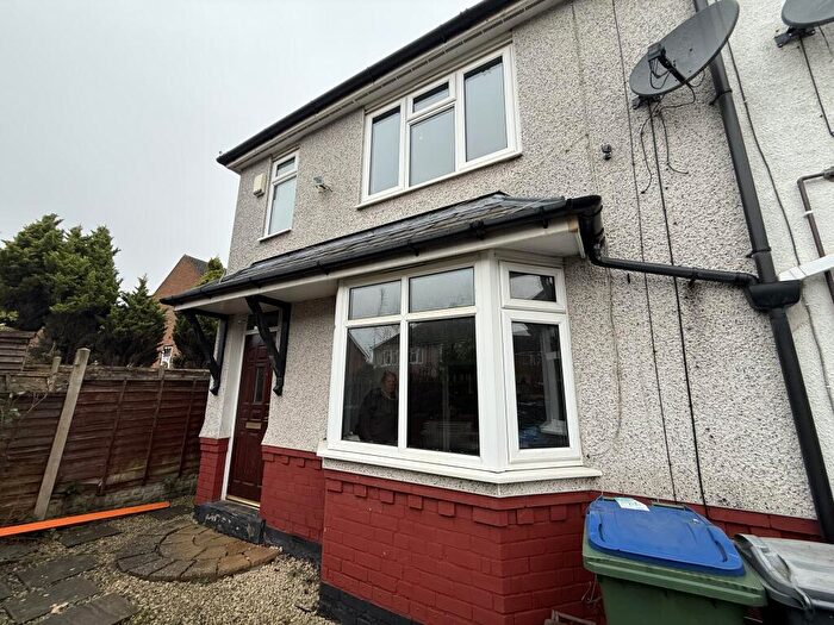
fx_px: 337
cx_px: 417
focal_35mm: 14
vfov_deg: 85.7
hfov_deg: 102.1
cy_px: 312
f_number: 2.2
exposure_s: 1/99
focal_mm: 2.22
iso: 100
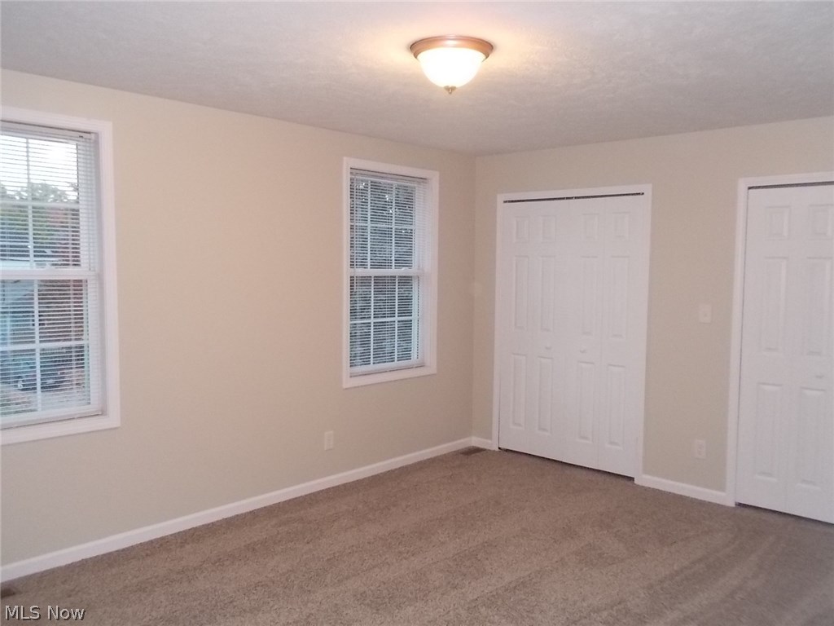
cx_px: 417
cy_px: 313
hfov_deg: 61.7
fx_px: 699
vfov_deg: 48.2
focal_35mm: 29
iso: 320
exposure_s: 1/25
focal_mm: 4.1
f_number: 3.3
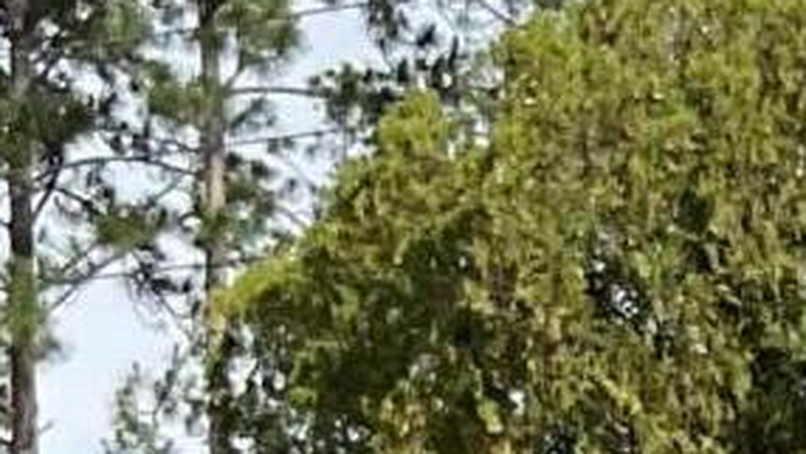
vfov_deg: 5.0
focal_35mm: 221
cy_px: 1695
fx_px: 4724
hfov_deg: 8.9
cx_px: 1846
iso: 16
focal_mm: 3
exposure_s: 1/792
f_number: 1.8
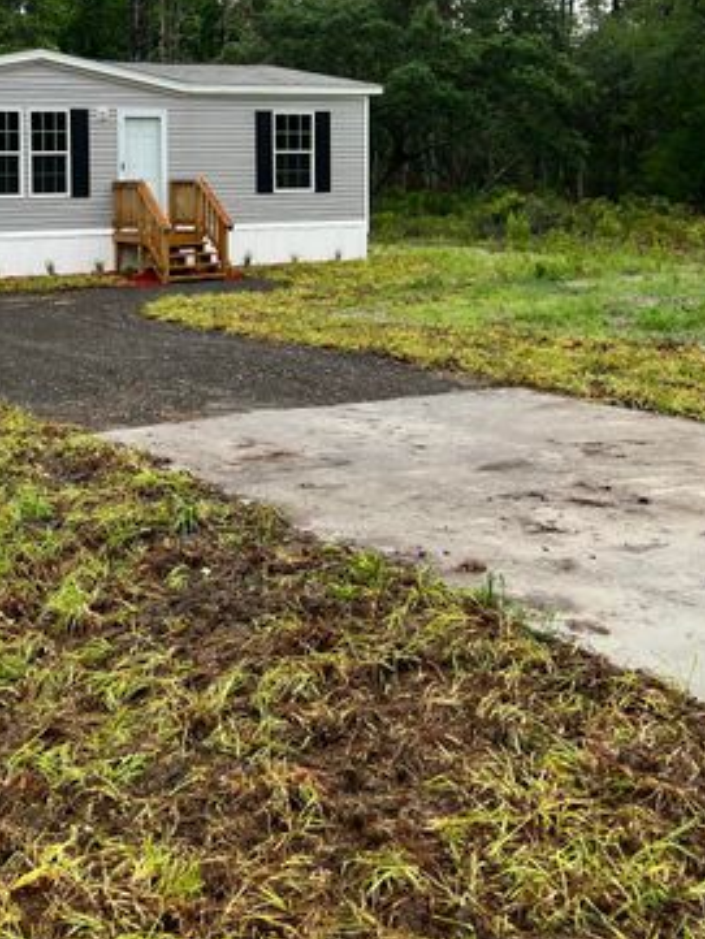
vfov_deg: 38.4
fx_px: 1303
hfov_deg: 29.6
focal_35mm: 48
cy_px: 207
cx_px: 143
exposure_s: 1/351
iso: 50
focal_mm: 5.7
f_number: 1.5
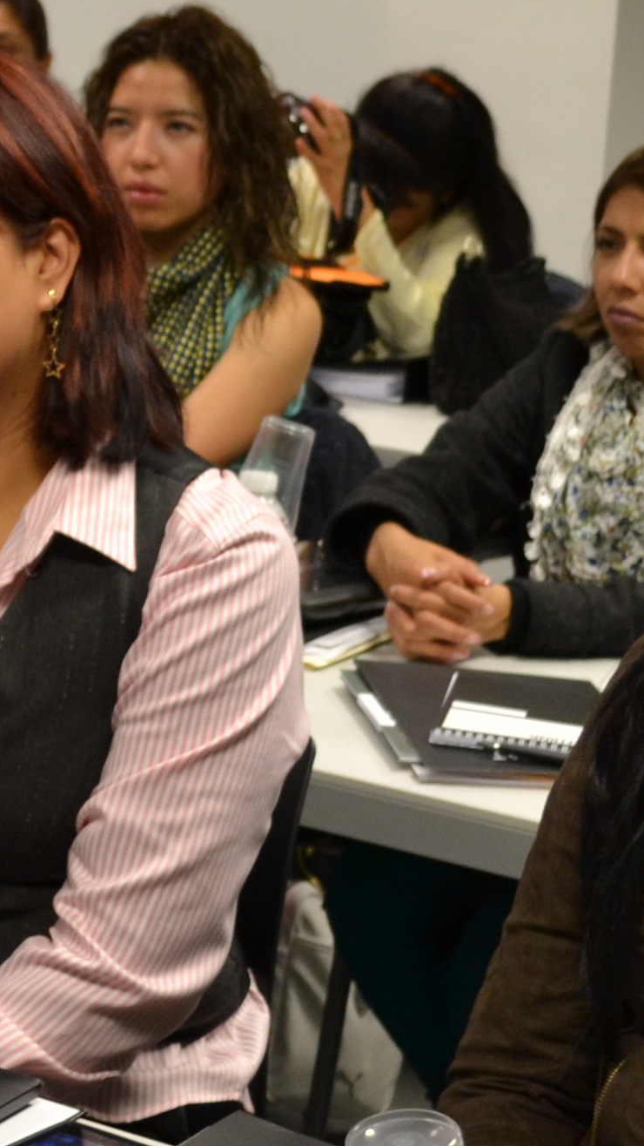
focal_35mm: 110
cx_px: -124
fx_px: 3340
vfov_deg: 19.4
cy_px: 337
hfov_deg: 10.8
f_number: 3.8
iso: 400
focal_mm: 20
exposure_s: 1/50
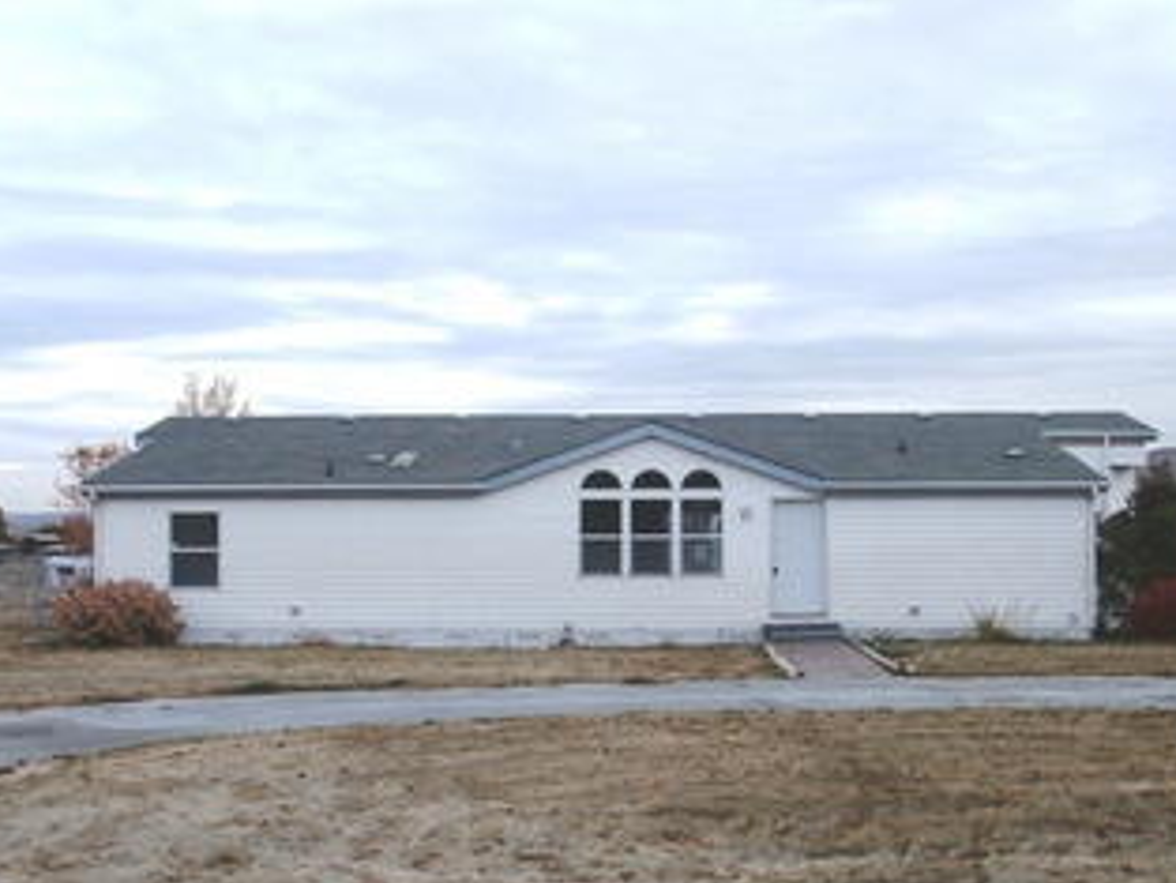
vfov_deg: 34.3
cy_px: 485
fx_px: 1427
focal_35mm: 42
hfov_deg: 44.8
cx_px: 612
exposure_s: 1/125
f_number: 3.9
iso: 100
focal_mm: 6.67
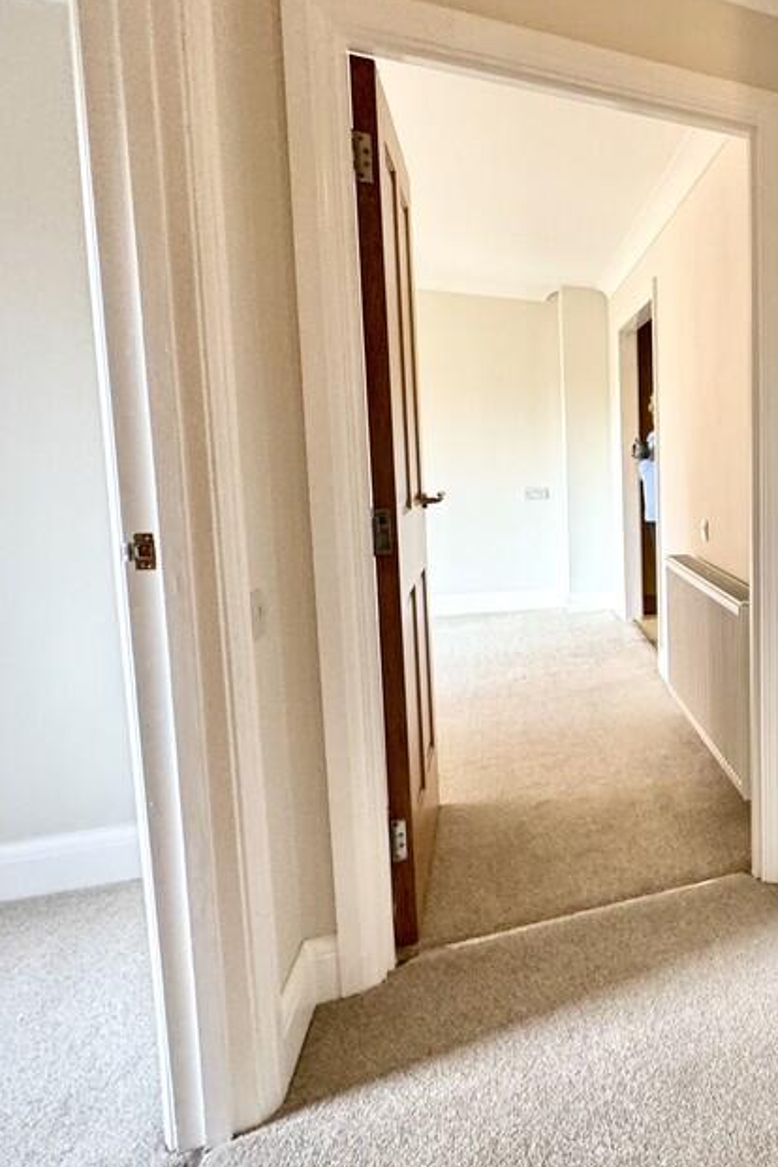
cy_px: 532
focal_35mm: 24
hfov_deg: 38.3
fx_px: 778
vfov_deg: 73.6
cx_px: 947
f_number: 2.2
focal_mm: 2.22
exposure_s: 1/99
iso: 200
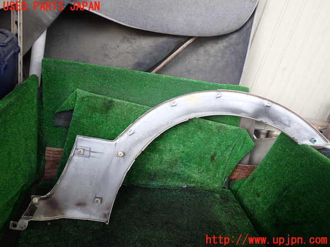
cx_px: 165
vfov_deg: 46.8
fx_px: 286
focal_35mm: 30
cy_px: 124
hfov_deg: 60.0
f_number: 2.3
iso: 200
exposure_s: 1/50
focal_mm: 5.4
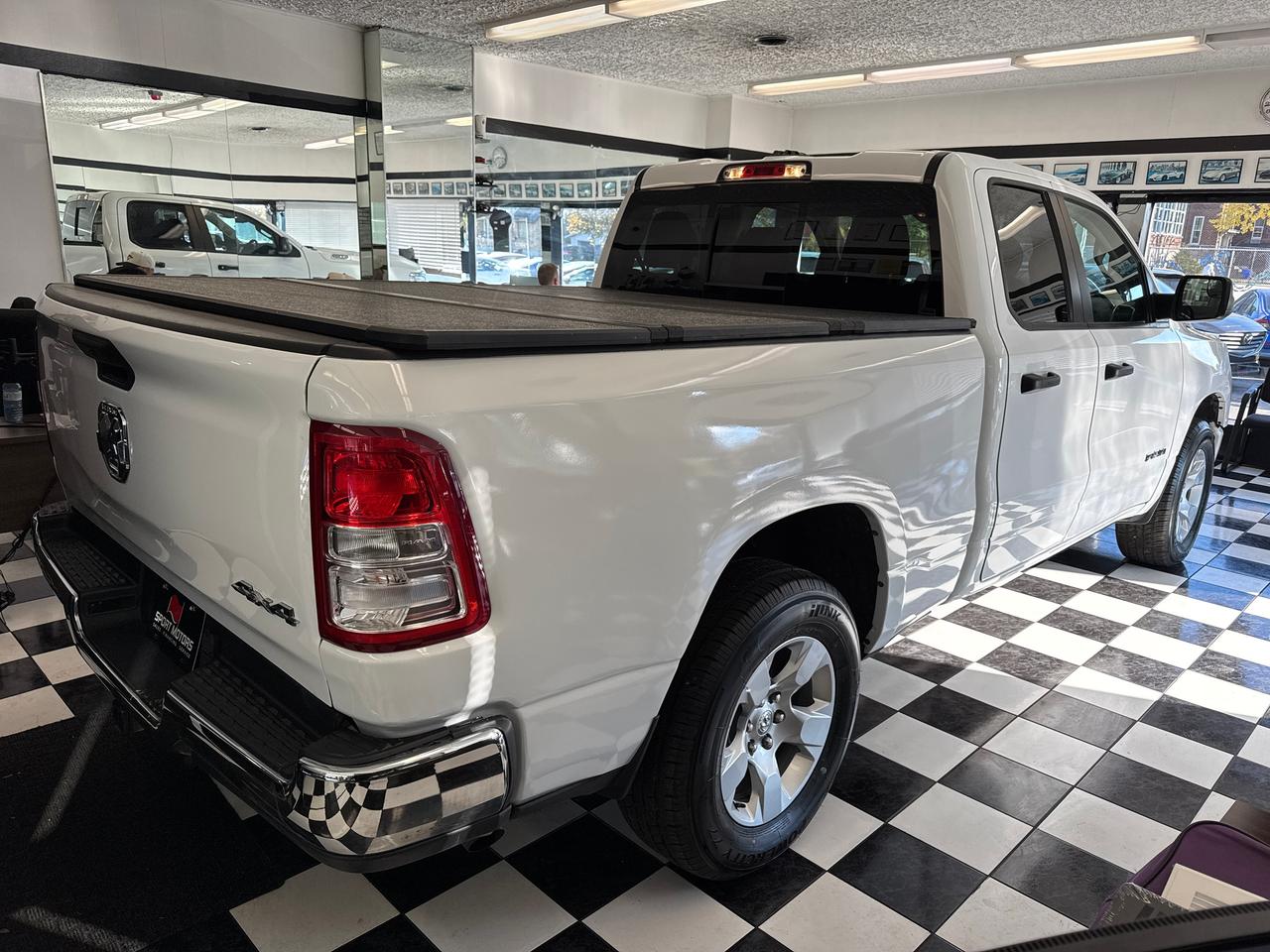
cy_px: 476
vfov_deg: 56.8
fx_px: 881
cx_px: 635
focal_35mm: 24
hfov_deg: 71.6
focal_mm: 6.76
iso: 80
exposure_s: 1/320
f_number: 1.78
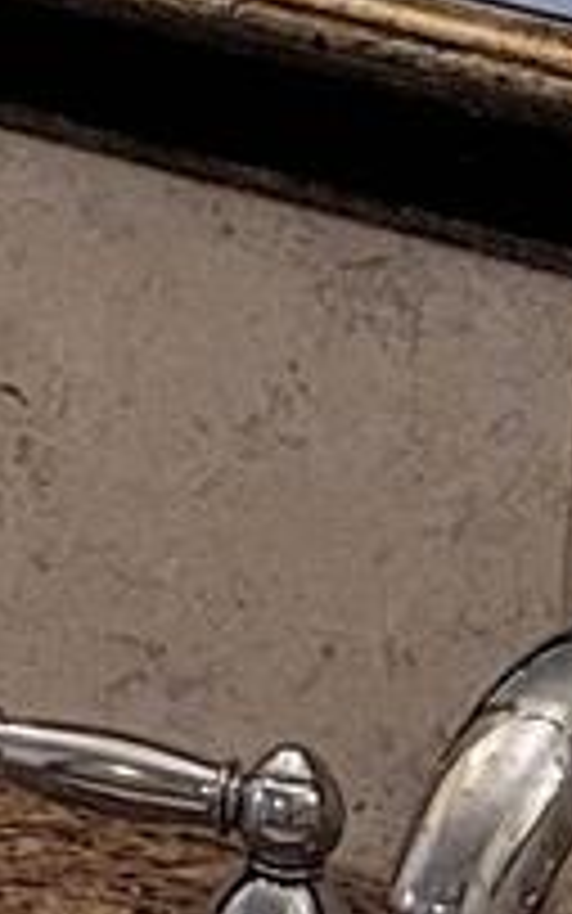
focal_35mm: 278
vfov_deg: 7.1
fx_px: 6929
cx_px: -441
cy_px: -1243
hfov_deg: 4.7
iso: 200
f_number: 1.8
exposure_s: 1/120
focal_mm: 5.4
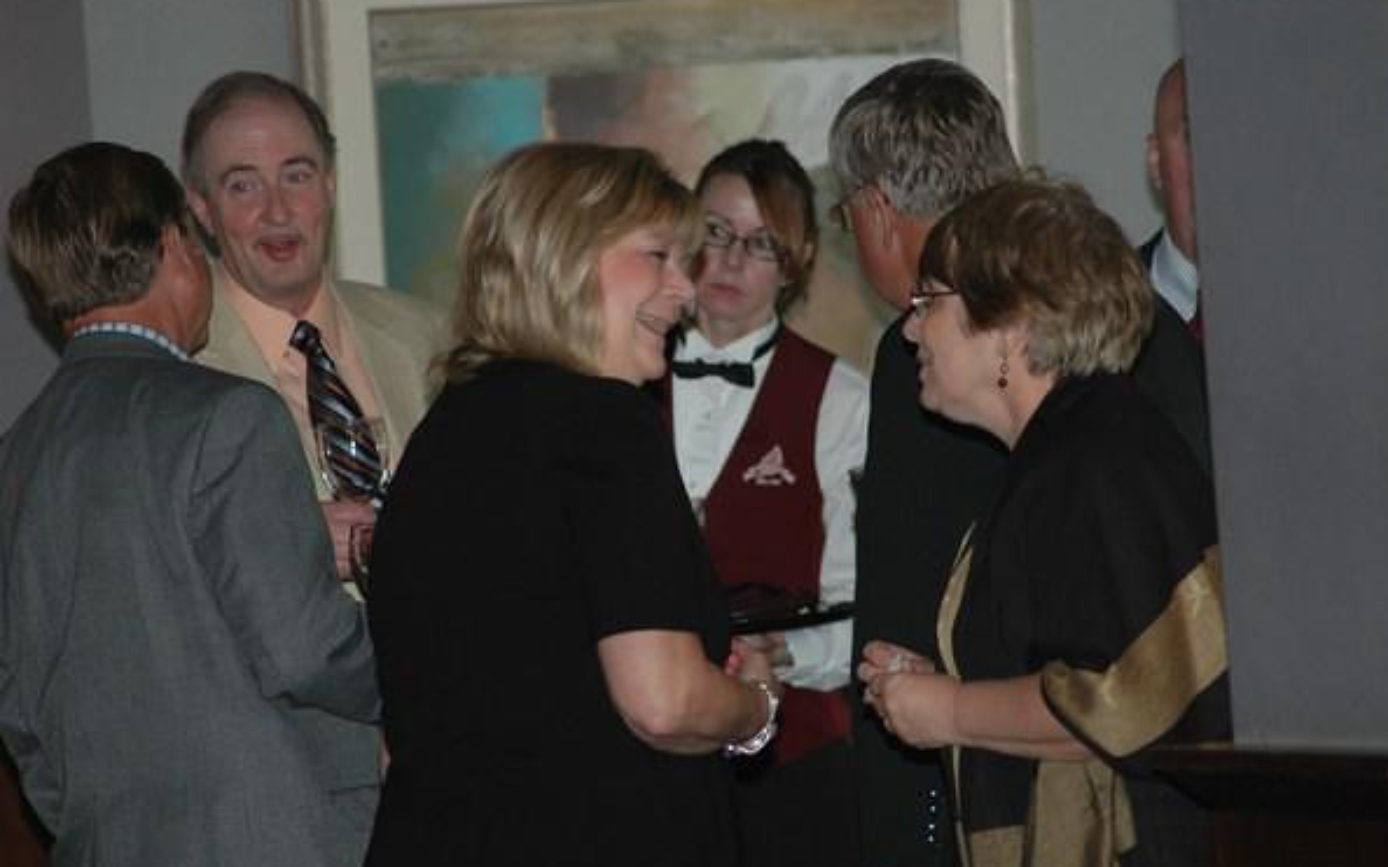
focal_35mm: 272
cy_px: 444
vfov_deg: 4.8
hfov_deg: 7.7
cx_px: 710
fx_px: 10270
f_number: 4.8
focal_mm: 165
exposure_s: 1/60
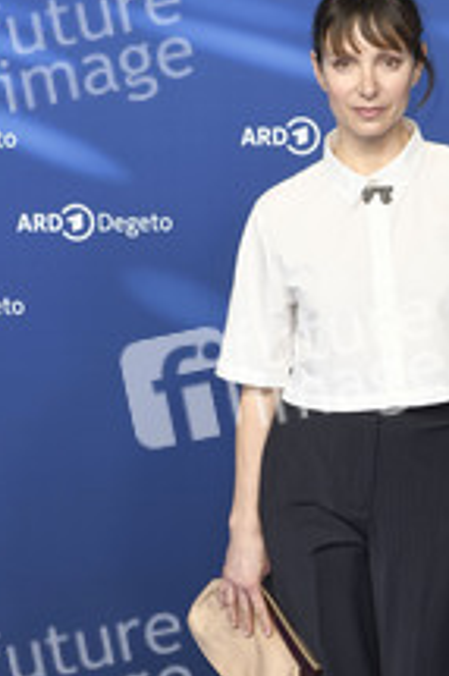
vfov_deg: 19.5
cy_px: 531
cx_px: 374
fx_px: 1949
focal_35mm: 104
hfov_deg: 13.1
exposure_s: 1/320
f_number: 4
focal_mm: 56
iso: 800
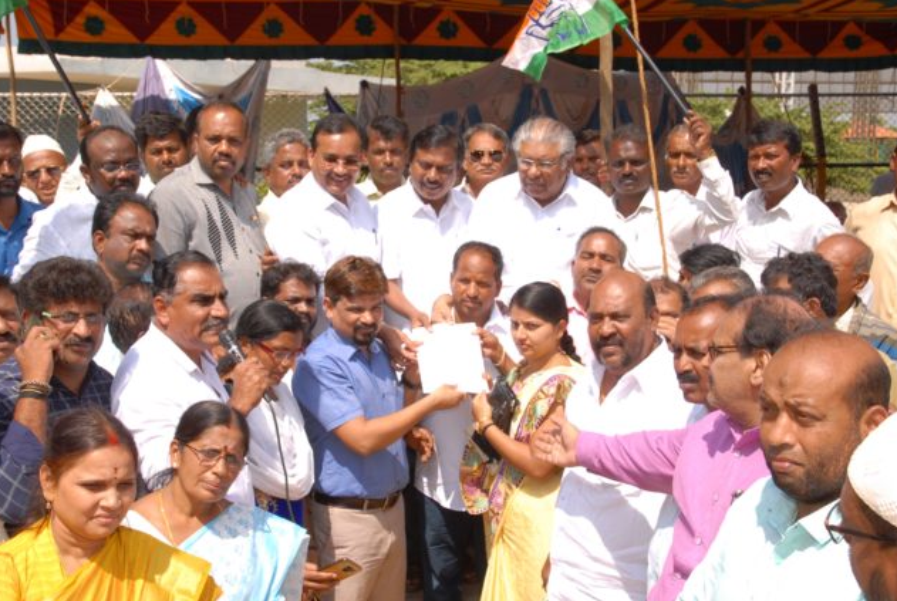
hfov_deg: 43.0
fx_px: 1138
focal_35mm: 46
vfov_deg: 29.6
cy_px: 308
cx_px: 446
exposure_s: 1/200
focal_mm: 25
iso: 125
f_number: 6.3
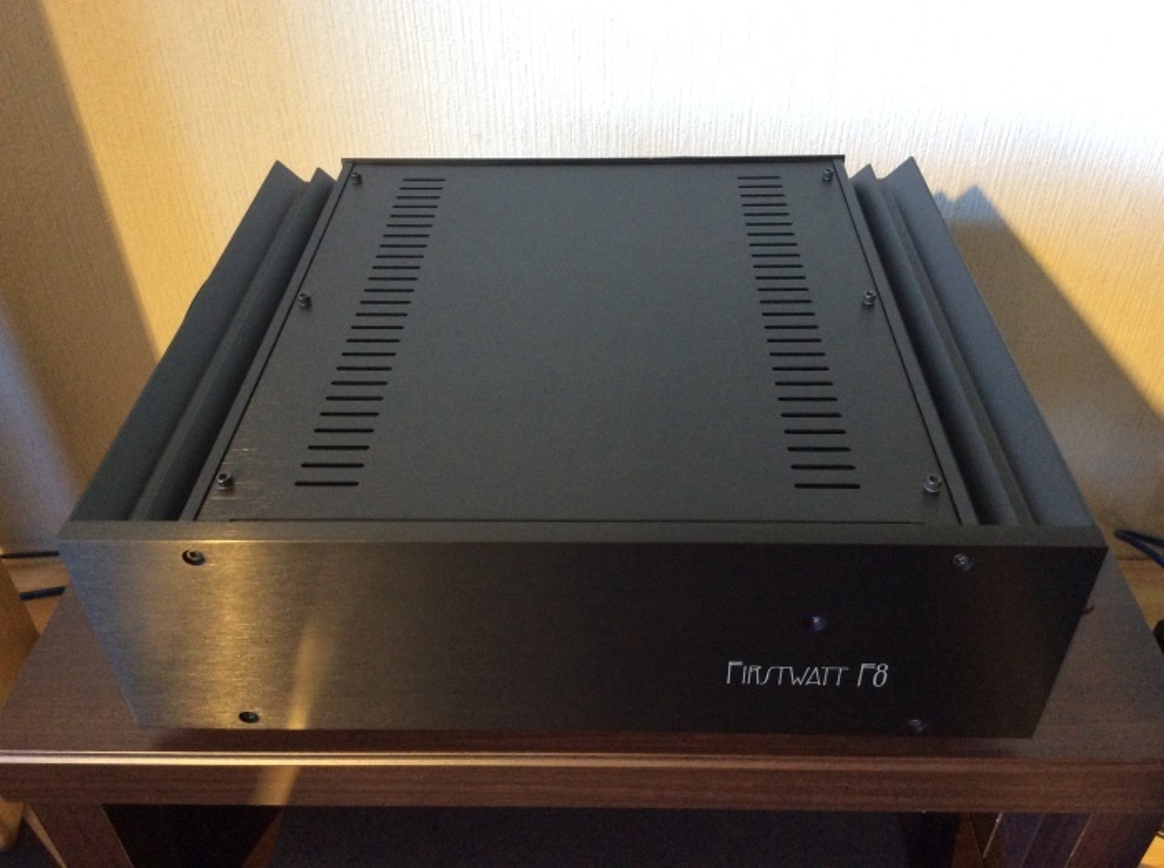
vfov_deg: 44.0
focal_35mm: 32
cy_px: 434
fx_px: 1074
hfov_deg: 56.9
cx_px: 582
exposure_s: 1/24
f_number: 2.4
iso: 200
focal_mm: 3.3
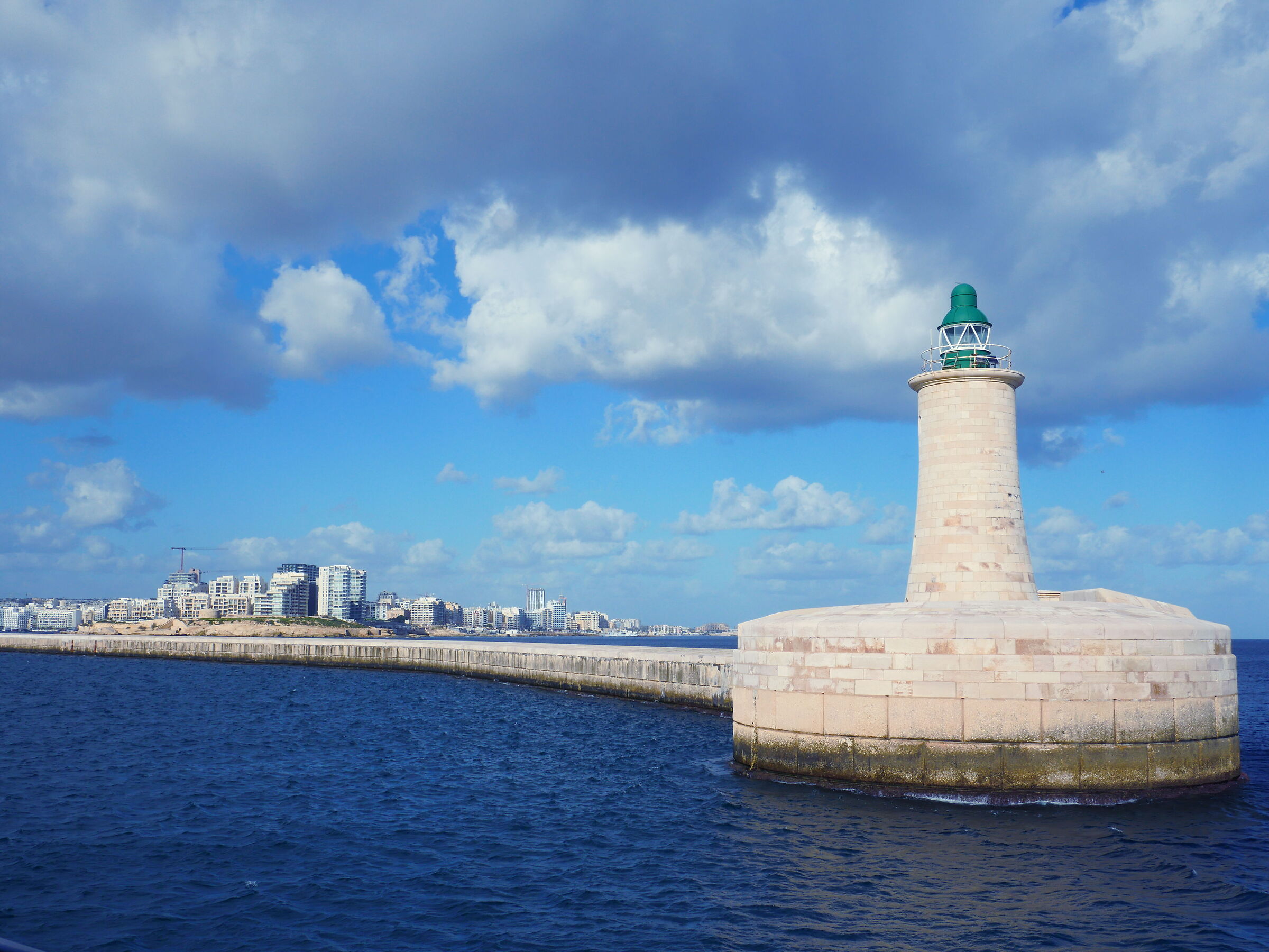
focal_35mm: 34
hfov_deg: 54.0
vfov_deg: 41.8
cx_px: 634
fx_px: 1246
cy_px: 476
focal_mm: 17
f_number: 10
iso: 200
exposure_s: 1/640
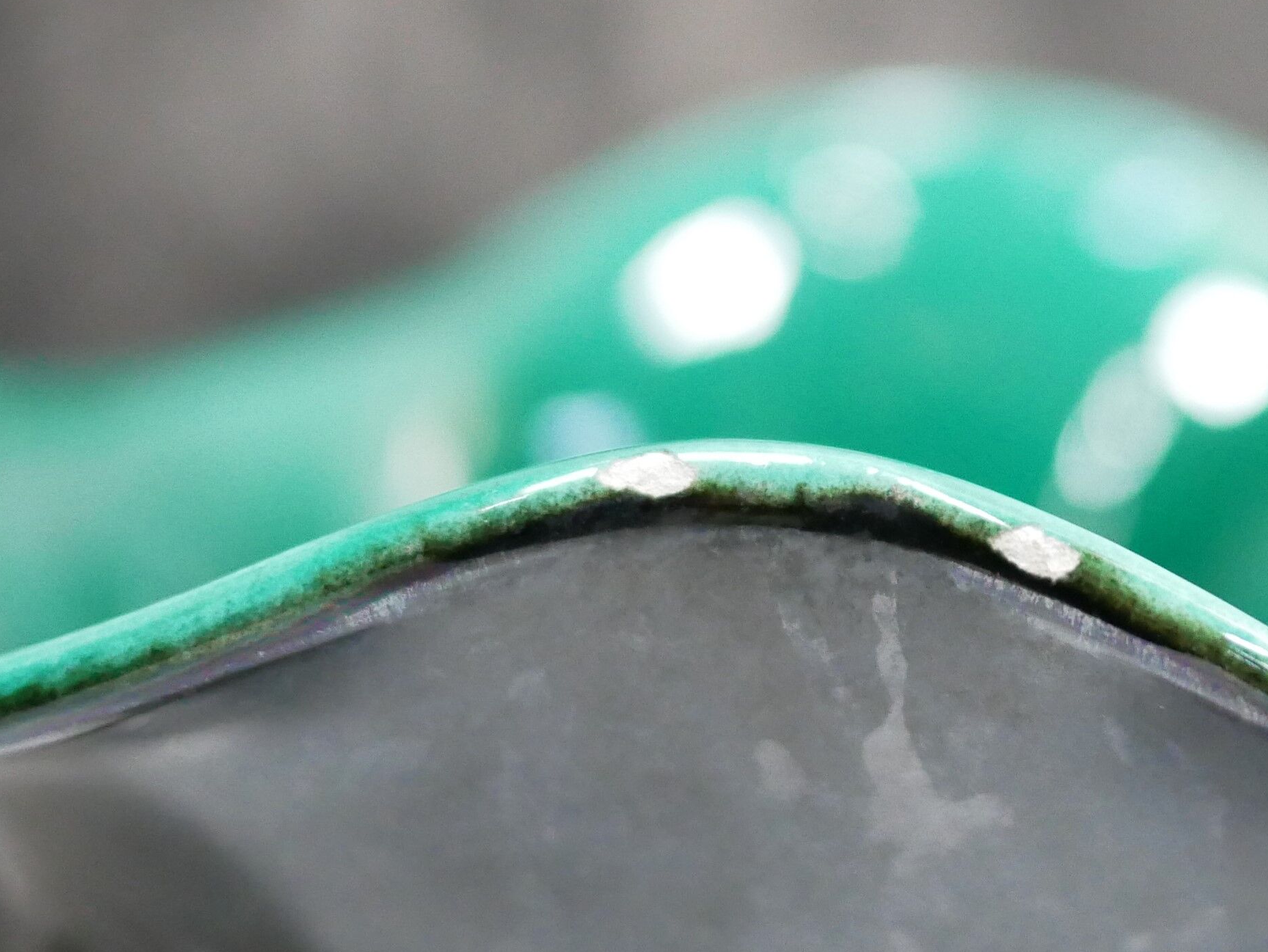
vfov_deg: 14.9
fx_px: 3628
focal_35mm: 99
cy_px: 262
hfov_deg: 19.5
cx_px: 1140
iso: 2000
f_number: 1.7
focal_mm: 20
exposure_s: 1/60
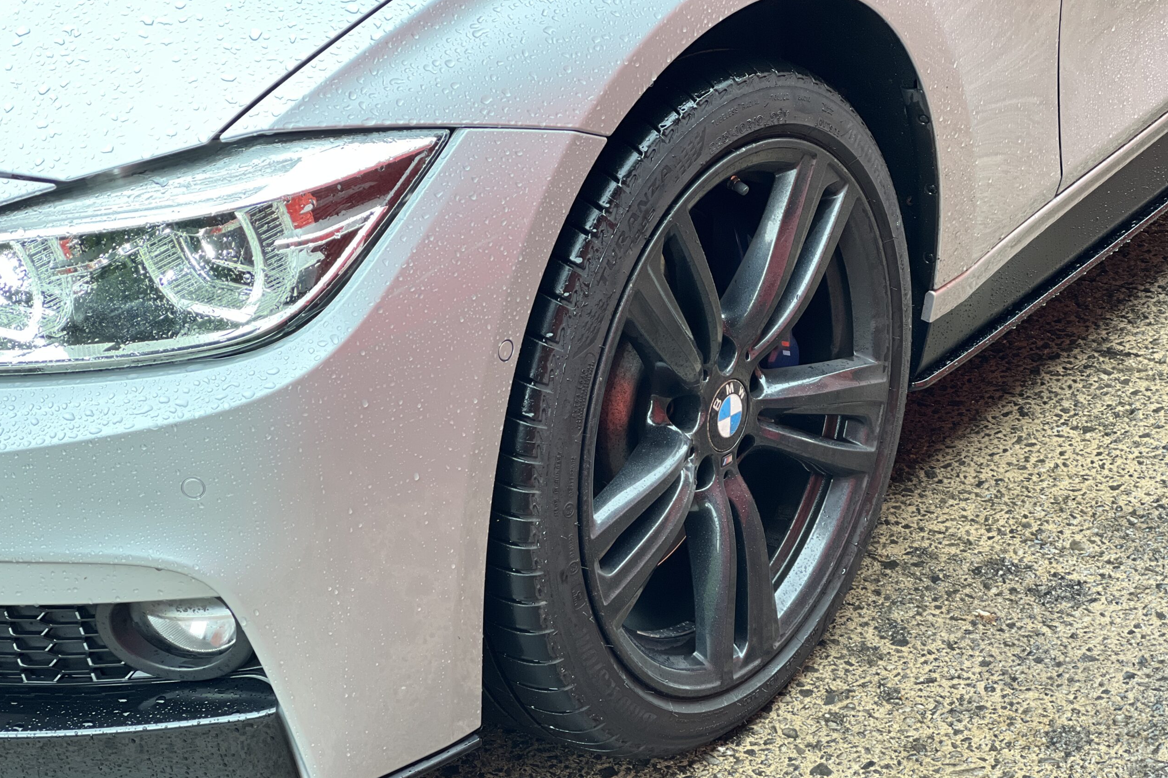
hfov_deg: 25.1
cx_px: 586
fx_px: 2628
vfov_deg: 16.8
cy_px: 427
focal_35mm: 81
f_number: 2.8
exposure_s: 1/83
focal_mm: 9
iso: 250
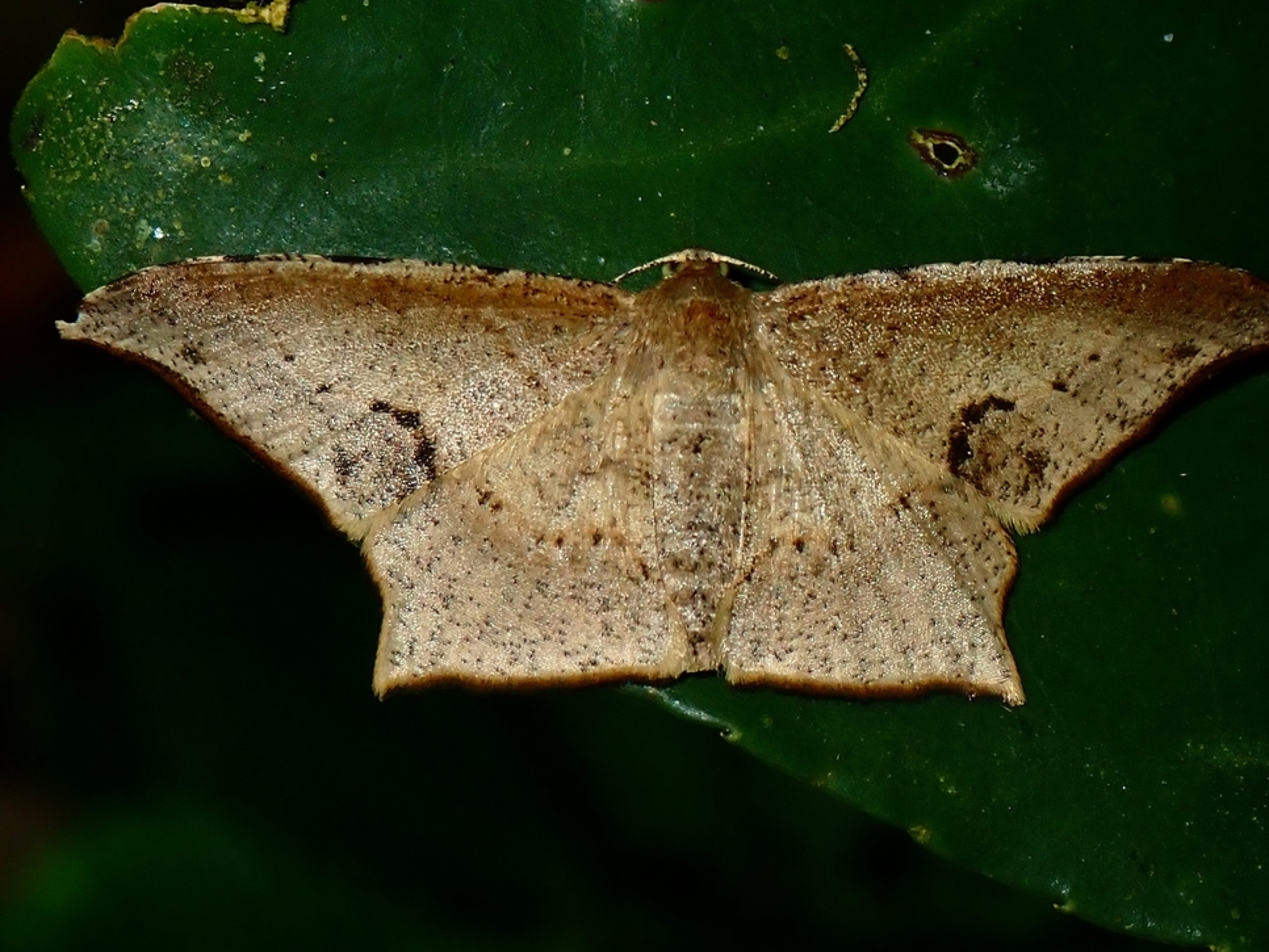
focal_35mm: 118
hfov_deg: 16.7
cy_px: 439
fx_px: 4327
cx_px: 688
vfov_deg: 12.6
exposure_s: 1/200
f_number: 6.3
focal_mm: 18
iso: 200
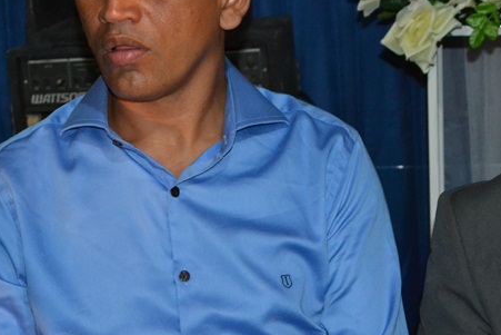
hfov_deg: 20.1
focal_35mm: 101
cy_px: 106
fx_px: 1406
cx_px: 171
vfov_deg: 13.5
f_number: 5
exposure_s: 1/60
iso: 3200
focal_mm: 38
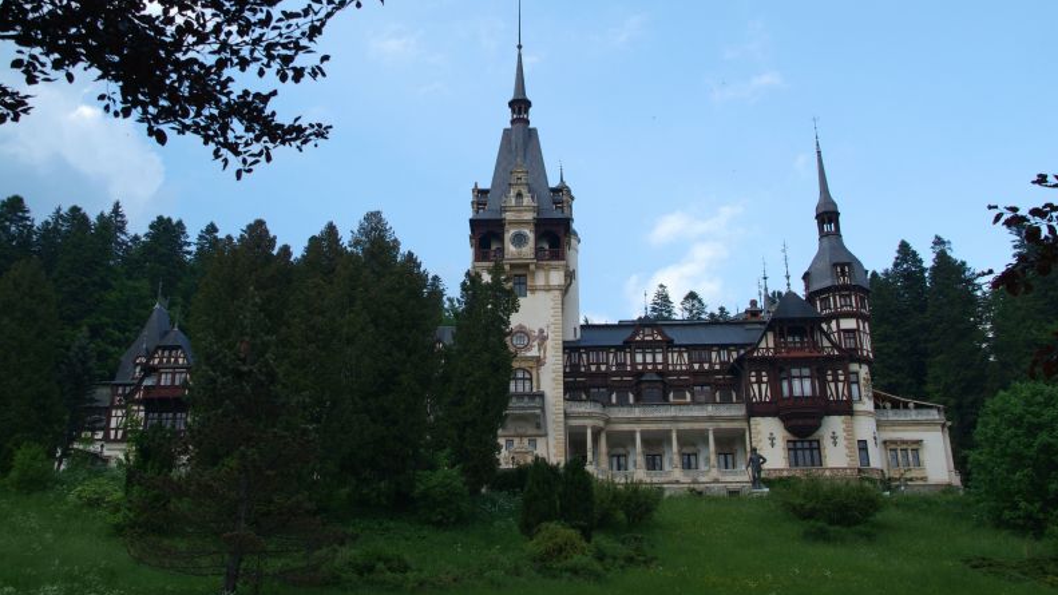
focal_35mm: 35
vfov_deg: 33.7
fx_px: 982
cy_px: 249
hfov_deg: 56.6
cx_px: 534
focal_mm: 22
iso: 200
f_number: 8
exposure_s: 1/250
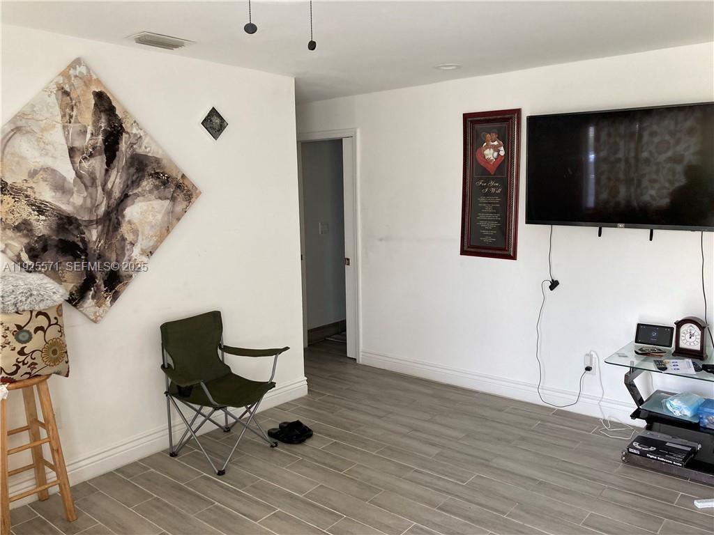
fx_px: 578
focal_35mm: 28
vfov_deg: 49.7
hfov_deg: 63.4
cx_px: 357
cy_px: 268
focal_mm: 3.99
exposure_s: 1/70
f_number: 1.8
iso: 80
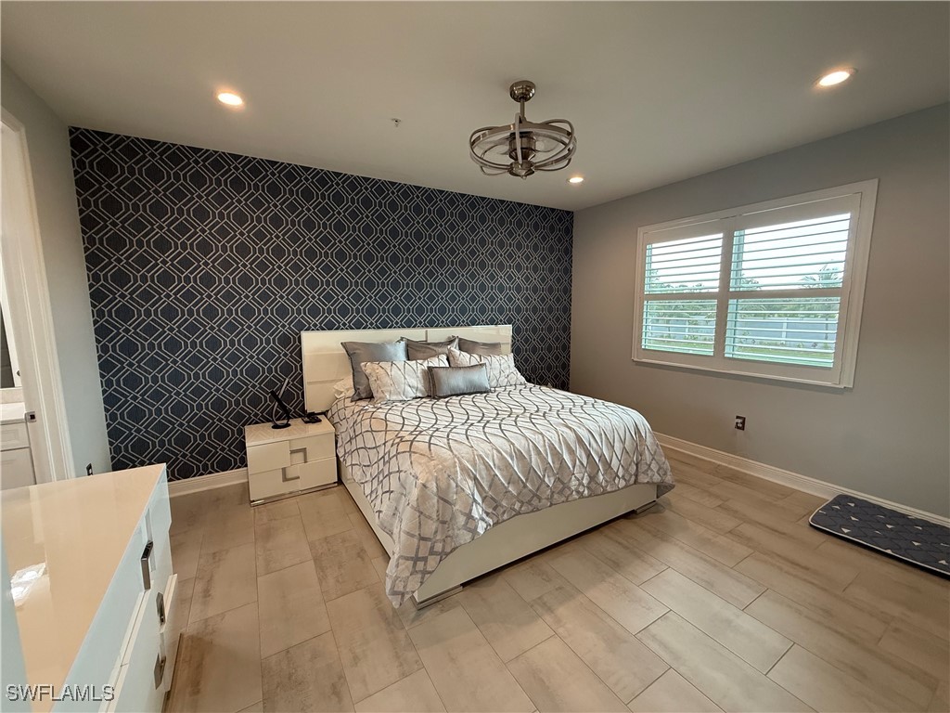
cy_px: 356
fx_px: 384
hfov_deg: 102.1
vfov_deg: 85.7
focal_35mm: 14
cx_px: 475
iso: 200
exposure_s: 1/120
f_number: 2.2
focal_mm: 2.22
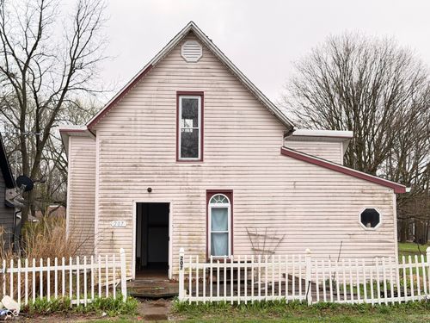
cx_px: 215
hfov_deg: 39.7
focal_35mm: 48
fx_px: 596
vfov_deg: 30.3
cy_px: 162
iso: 100
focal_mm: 6.76
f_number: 1.78
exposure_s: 1/1185
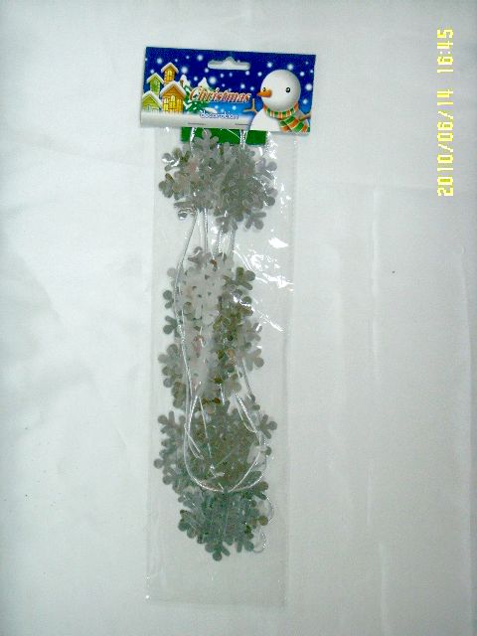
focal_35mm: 50
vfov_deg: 38.2
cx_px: 238
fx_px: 919
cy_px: 318
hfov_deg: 29.1
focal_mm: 8.8
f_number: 3.8
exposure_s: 1/45
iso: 150
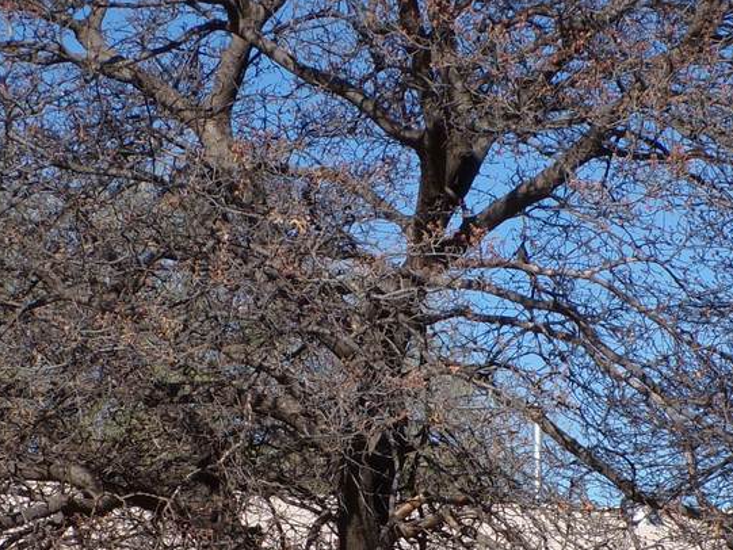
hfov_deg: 16.8
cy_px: 648
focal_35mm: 116
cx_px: 602
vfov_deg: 12.5
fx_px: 2457
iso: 100
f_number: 5.3
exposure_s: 1/480
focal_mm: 8.7
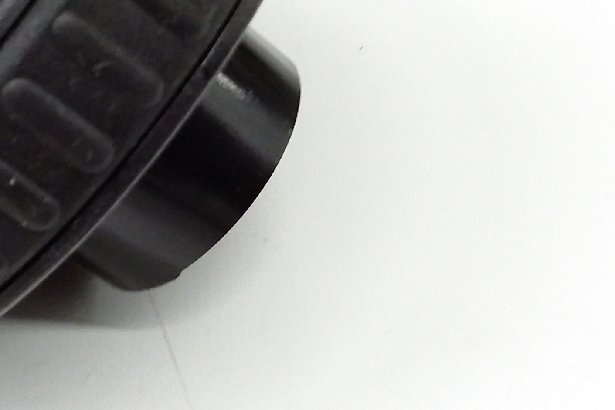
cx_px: 9
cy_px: 125
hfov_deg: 25.1
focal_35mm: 77
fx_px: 1315
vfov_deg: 17.7
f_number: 2.4
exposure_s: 1/15
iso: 320
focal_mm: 3.4
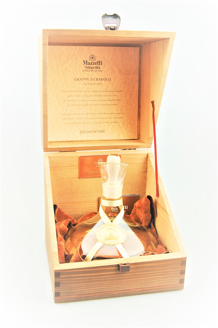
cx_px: 109
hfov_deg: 29.8
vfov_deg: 43.6
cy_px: 164
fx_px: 409
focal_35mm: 45
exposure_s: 1/30
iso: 200
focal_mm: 30
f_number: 8
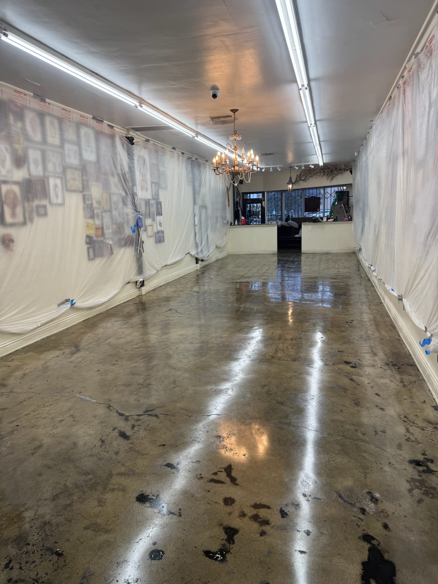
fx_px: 405
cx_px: 219
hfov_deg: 56.8
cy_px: 292
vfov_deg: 71.6
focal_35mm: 24
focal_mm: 6.76
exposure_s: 1/165
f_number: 1.78
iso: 100
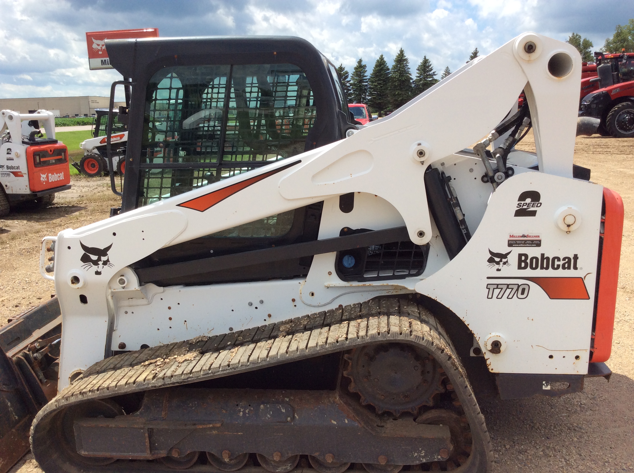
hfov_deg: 56.9
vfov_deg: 44.1
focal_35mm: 32
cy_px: 236
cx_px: 317
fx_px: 585
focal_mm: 3.3
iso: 32
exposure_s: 1/1506
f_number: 2.4
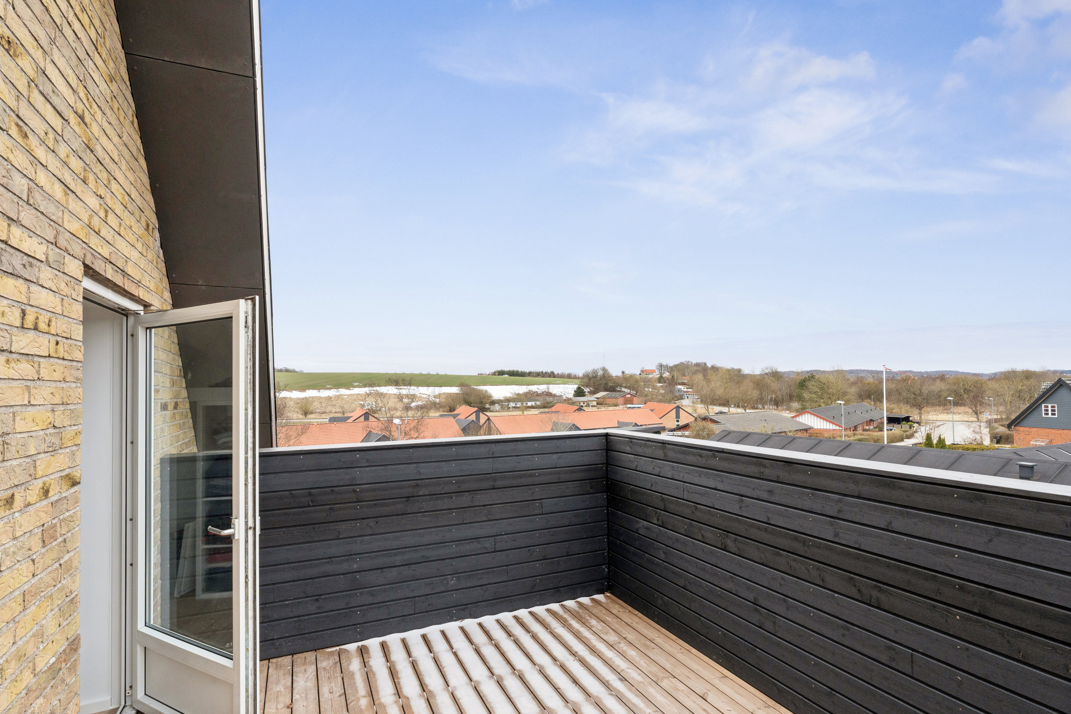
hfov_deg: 90.0
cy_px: 357
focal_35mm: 18
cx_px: 536
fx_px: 535
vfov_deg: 67.4
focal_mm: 18
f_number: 11
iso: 800
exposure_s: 1/80
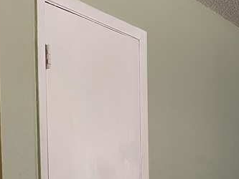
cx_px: 322
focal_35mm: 80
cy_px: 216
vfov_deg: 17.6
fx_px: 553
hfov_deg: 21.7
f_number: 1.6
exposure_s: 1/60
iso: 125
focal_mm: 5.1
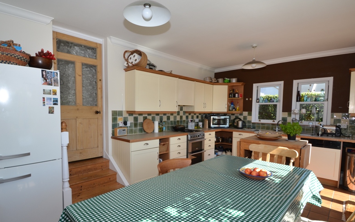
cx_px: 169
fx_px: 174
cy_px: 122
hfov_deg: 91.0
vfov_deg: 64.9
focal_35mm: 18
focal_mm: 10
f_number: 5.6
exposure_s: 1/125
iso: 200
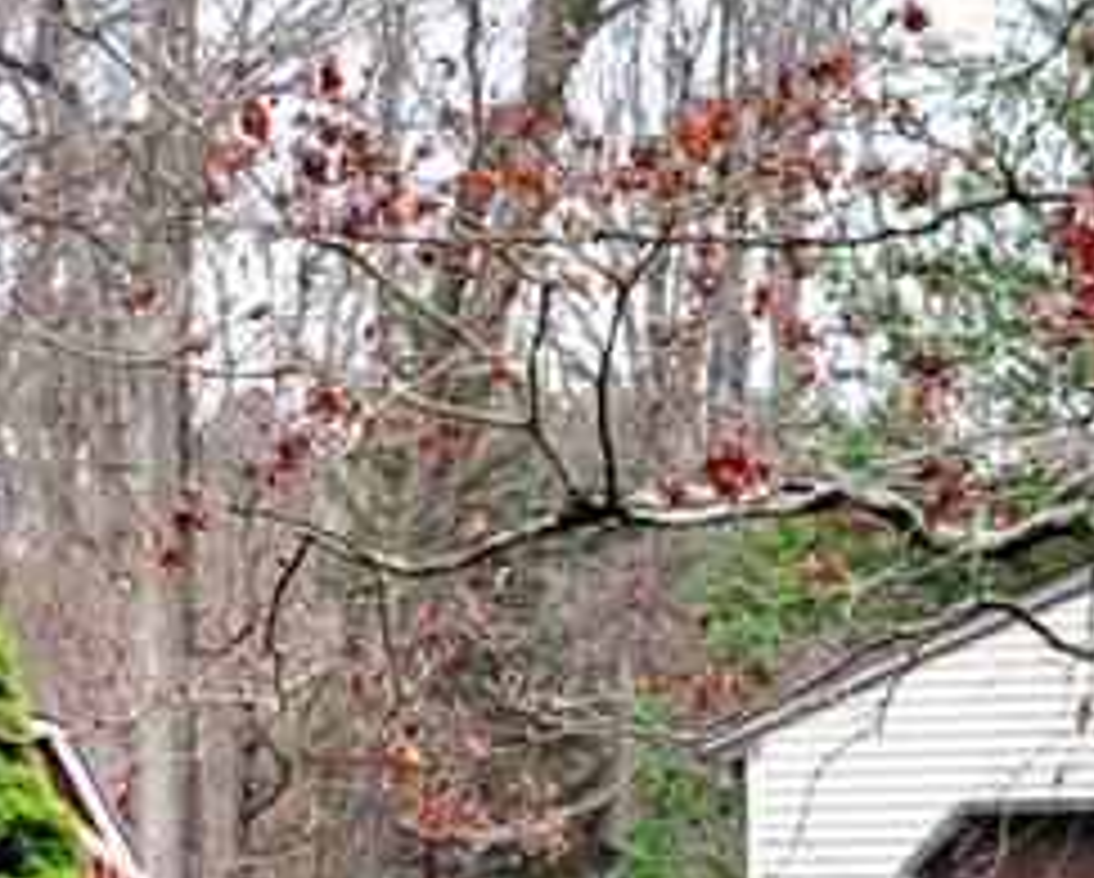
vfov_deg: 10.5
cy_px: 428
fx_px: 4798
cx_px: -374
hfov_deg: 12.6
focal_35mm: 148
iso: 2000
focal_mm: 20
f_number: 8
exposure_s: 1/125
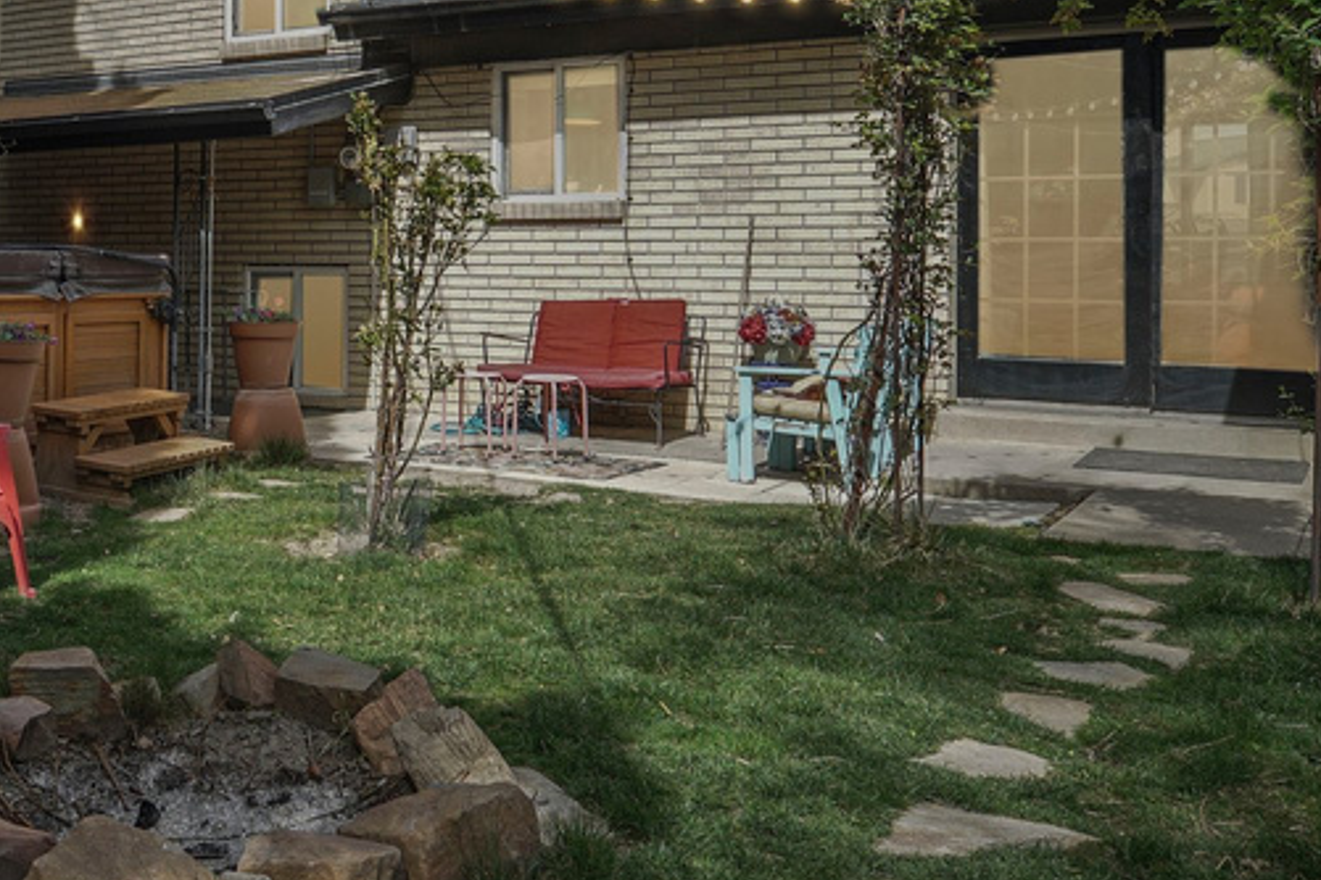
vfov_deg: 29.7
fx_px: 1651
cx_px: 166
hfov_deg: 40.7
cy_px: 317
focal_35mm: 45
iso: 100
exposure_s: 1/60
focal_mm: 22
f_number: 8
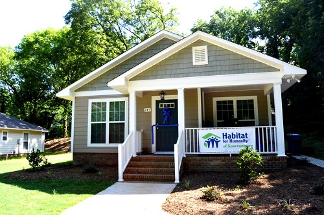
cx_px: 162
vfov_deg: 47.8
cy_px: 108
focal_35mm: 27
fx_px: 243
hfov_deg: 67.4
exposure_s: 1/160
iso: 100
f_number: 6.3
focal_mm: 18
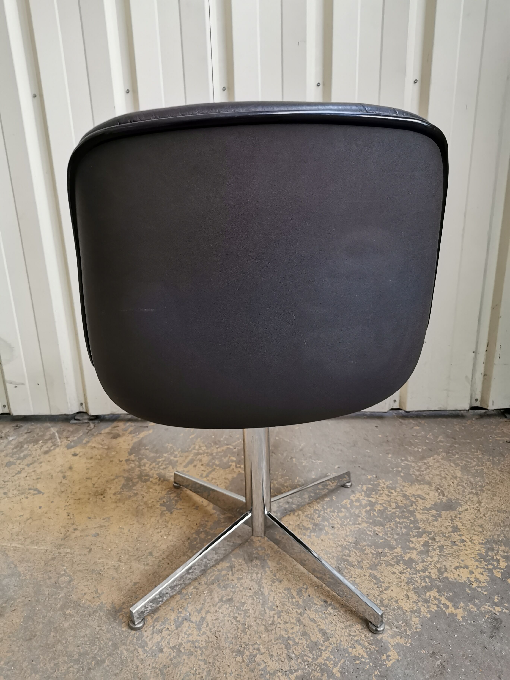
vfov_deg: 65.3
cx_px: 255
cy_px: 340
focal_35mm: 27
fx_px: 530
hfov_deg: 51.4
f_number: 1.8
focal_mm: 5.58
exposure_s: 1/50
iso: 640
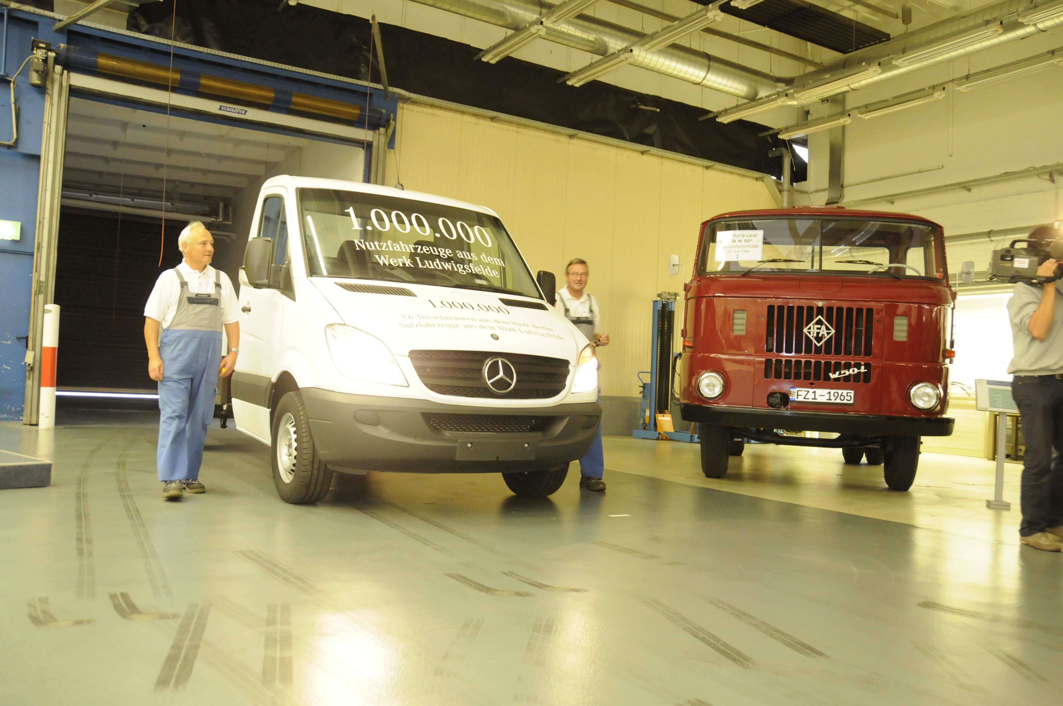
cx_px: 532
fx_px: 885
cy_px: 353
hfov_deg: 62.0
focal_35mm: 30
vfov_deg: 43.5
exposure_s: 1/30
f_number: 3.5
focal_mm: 20
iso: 2000
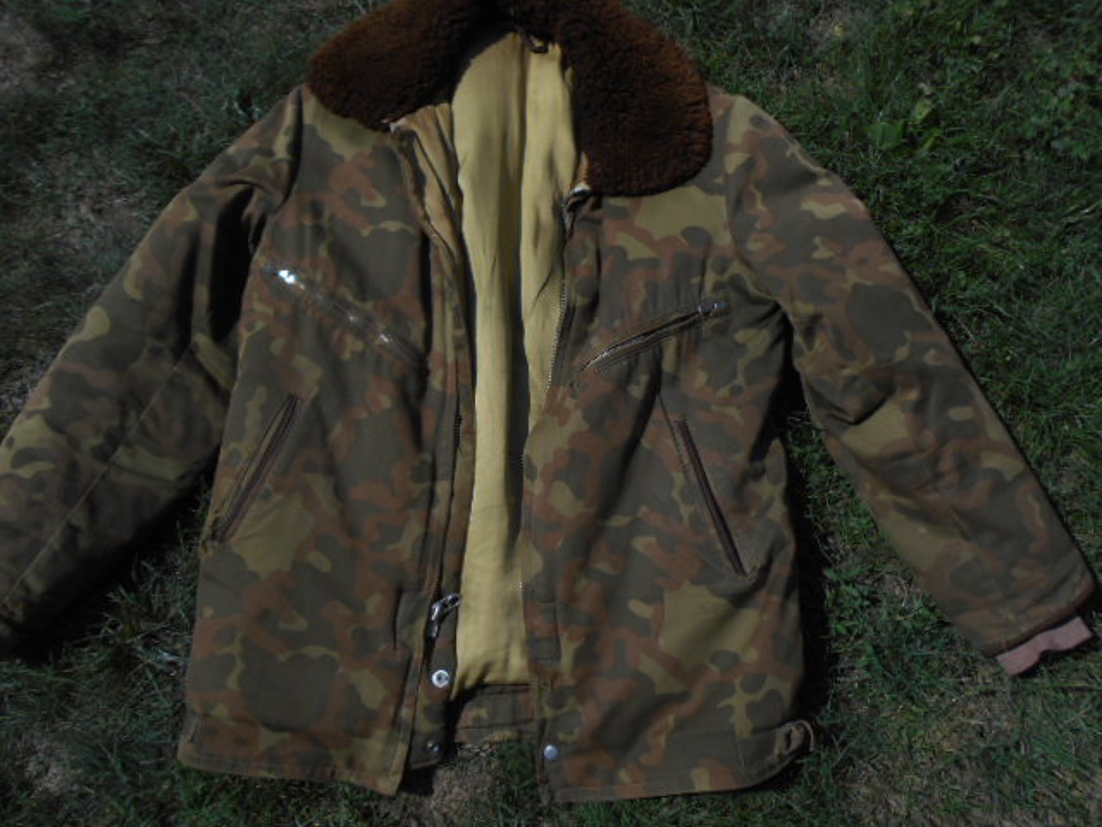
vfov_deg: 46.8
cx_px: 551
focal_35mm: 30
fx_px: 955
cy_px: 414
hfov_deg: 60.0
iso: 80
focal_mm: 5.1
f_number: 3.4
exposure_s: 1/2000
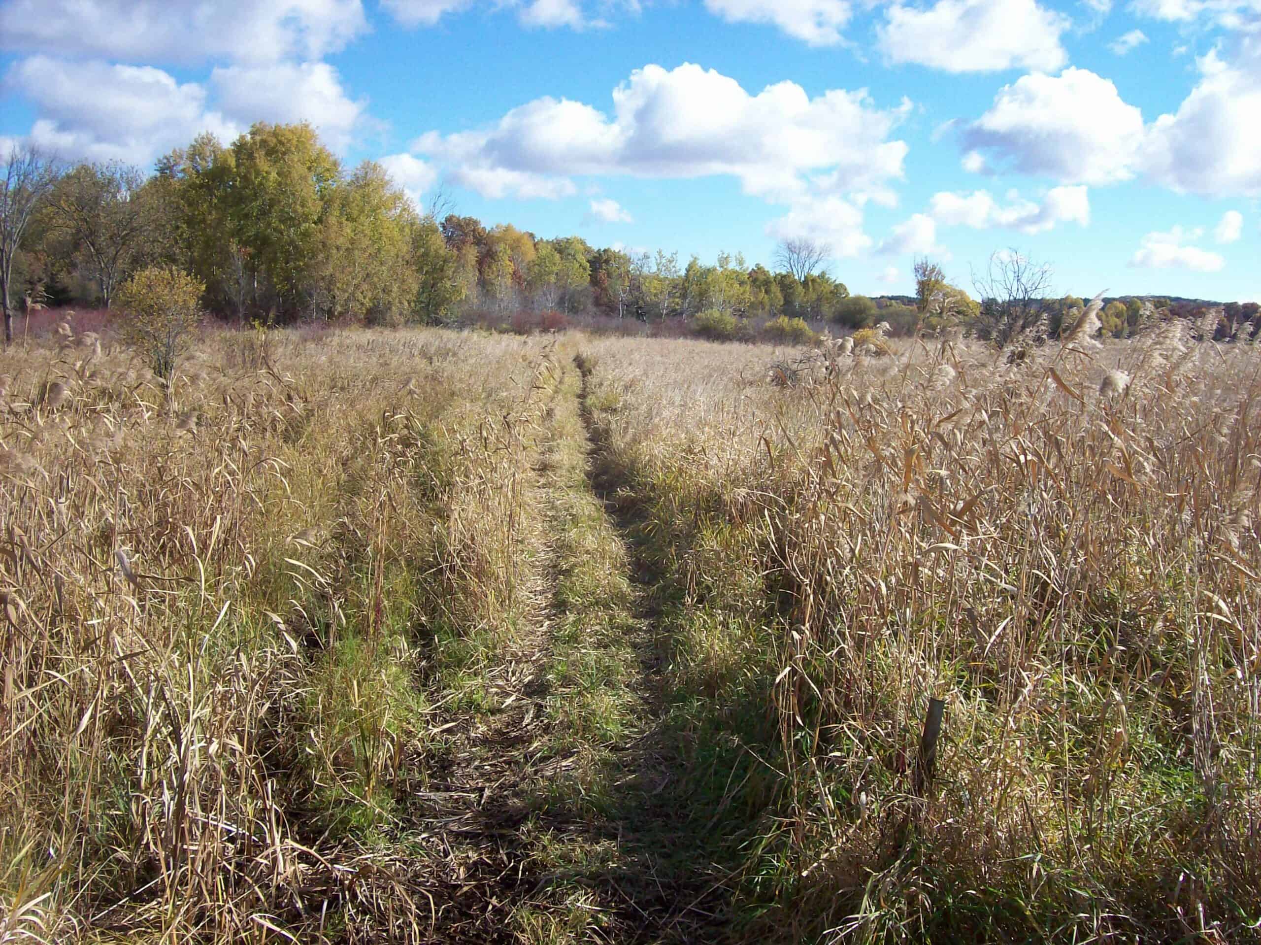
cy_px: 472
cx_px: 630
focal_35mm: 36
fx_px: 1311
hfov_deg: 51.4
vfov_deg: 39.6
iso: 80
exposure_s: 1/535
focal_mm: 6
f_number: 4.8
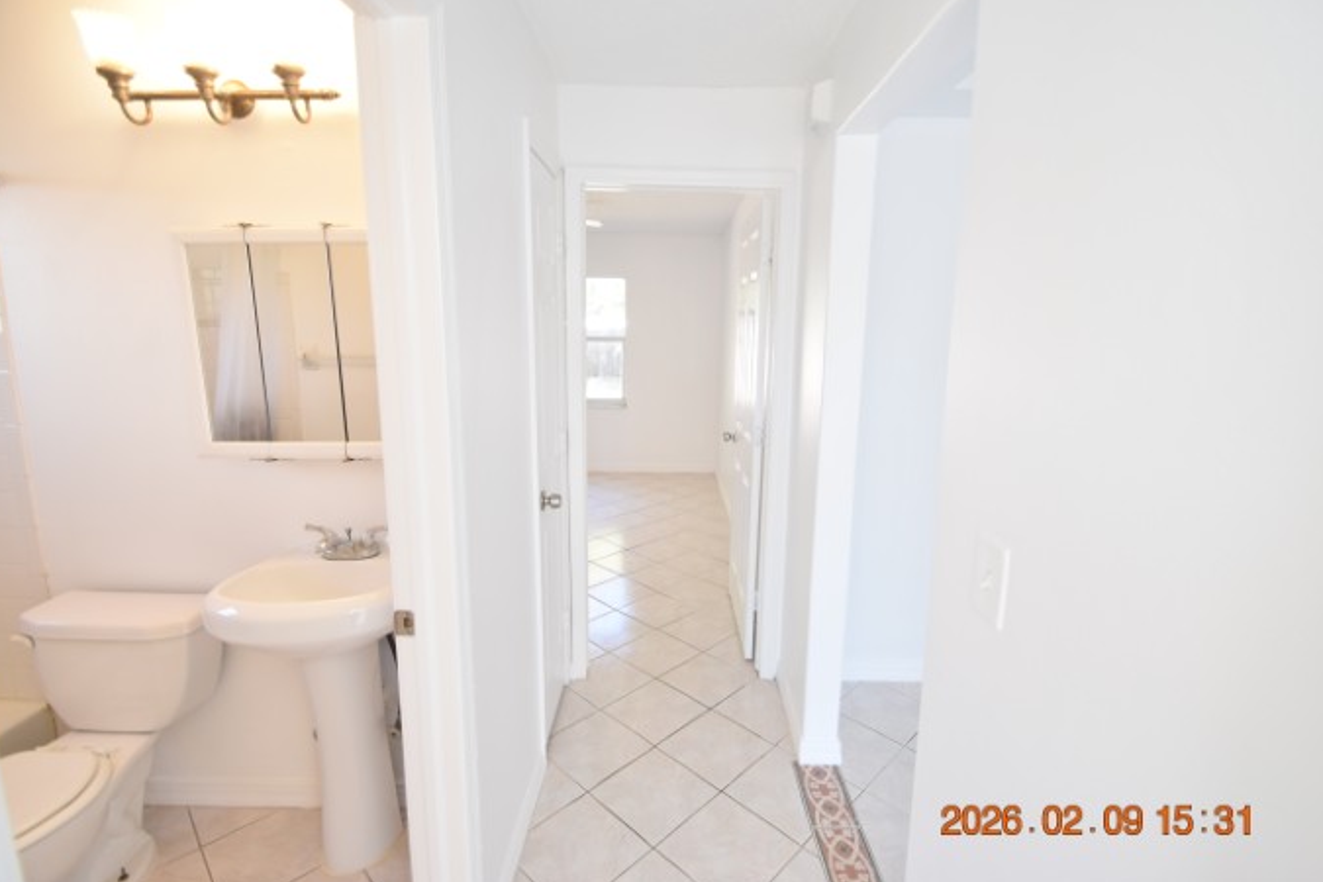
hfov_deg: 96.7
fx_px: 588
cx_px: 682
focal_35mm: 16
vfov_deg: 73.7
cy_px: 421
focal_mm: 10
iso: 400
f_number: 4
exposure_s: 1/60
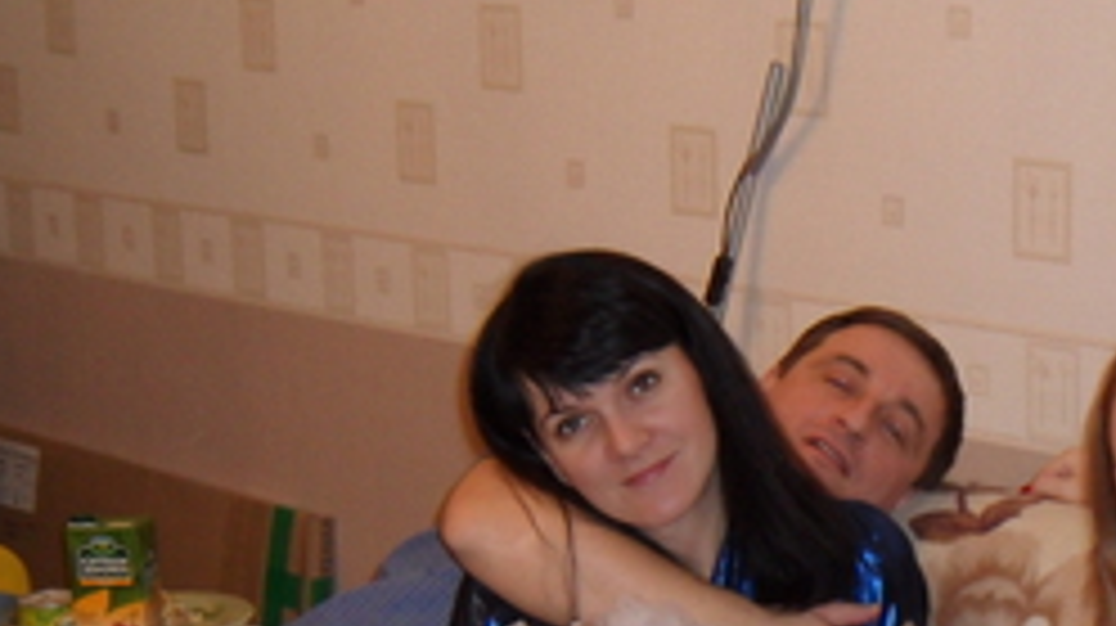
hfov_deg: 23.0
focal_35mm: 91
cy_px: 518
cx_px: 940
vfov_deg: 13.2
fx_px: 2691
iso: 320
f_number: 4.7
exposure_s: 1/60
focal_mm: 8.3
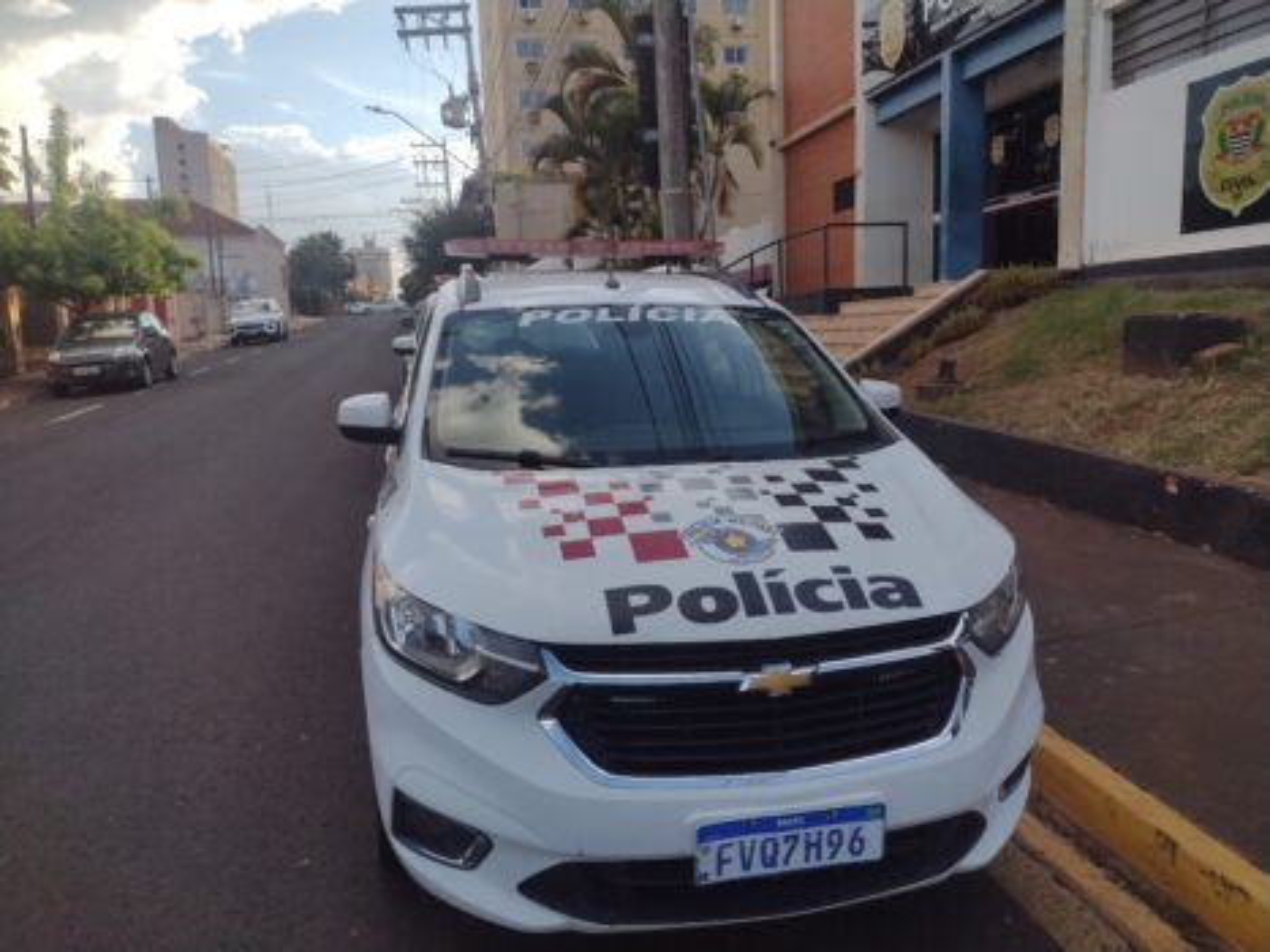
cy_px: 476
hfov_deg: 65.3
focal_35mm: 27
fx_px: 990
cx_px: 635
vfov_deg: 51.3
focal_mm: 4.71
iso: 100
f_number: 1.7
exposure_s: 1/1707
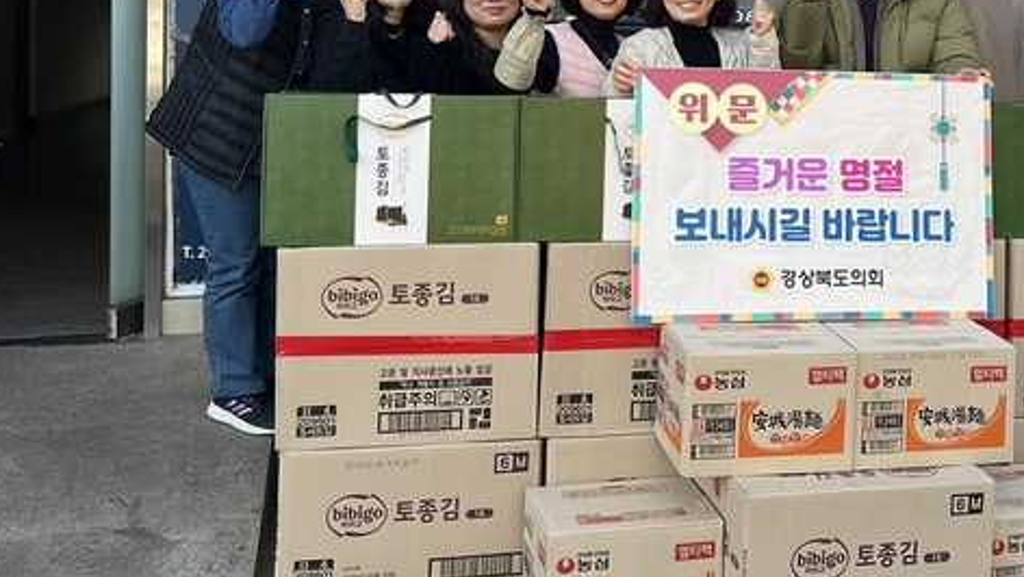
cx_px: 792
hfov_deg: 37.4
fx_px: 1467
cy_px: 44
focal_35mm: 54
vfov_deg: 21.7
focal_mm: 5.7
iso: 50
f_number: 1.5
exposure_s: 1/421
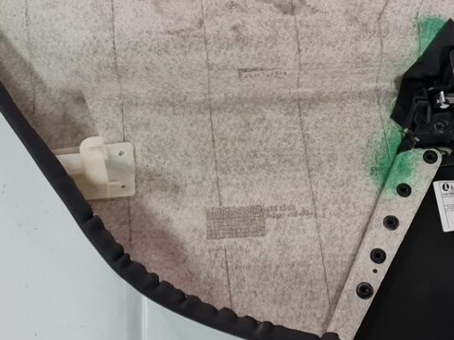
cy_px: 84
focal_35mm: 72
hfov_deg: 26.8
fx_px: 944
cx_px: 324
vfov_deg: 20.3
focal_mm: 5.4
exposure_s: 1/50
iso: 640
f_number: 1.8
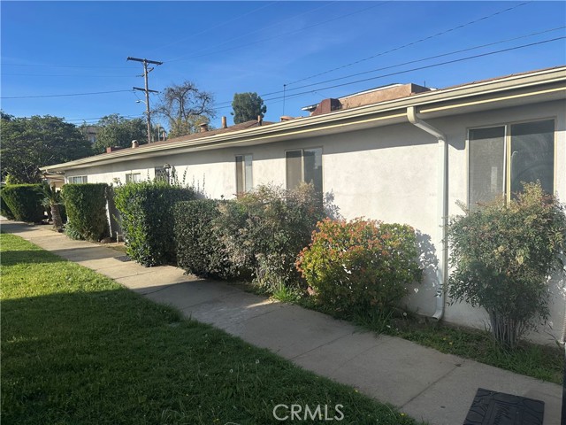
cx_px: 283
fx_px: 392
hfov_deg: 71.6
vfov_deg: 56.8
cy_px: 212
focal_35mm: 24
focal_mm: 6.86
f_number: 1.78
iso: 80
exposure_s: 1/5263
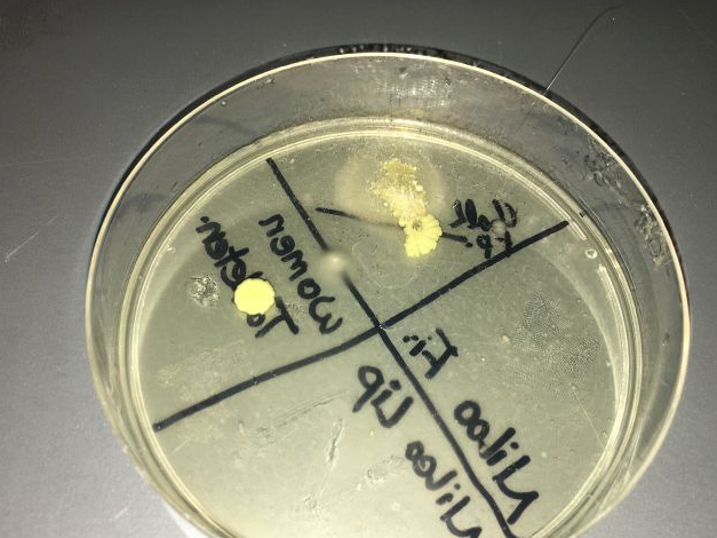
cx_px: 350
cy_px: 295
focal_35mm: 37
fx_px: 766
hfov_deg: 50.1
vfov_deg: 38.6
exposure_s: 1/61
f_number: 2.2
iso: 25
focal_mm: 4.15
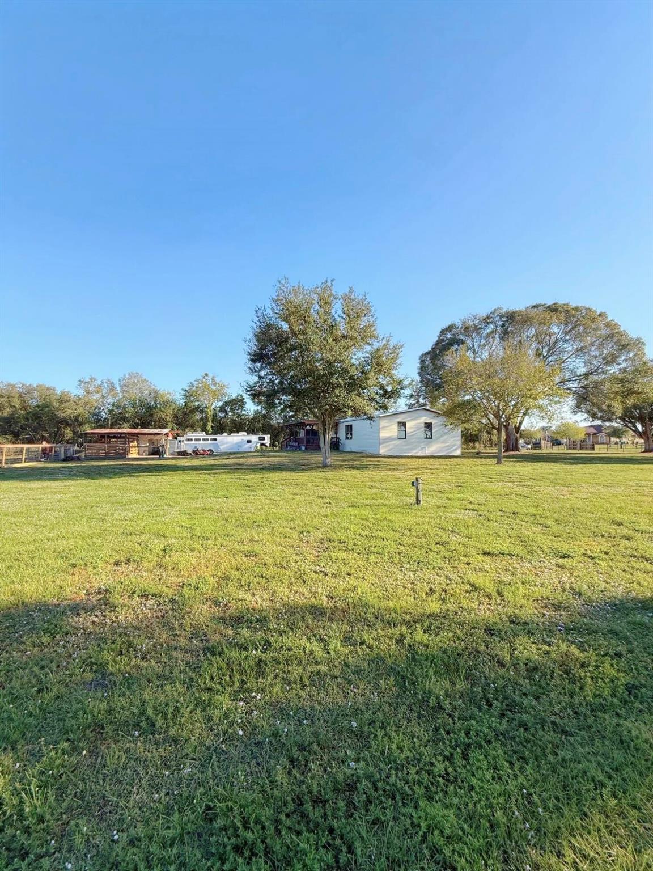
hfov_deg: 85.7
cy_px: 436
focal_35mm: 14
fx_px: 352
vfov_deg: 102.1
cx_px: 326
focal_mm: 2.22
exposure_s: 1/799
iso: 50
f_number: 2.2
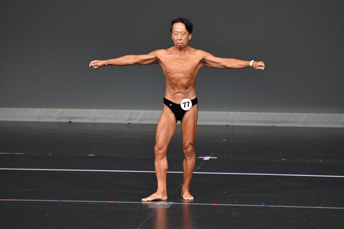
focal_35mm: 375
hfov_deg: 5.5
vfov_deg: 3.7
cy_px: 114
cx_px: 172
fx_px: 3582
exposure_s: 1/400
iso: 4000
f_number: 5.6
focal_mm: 250
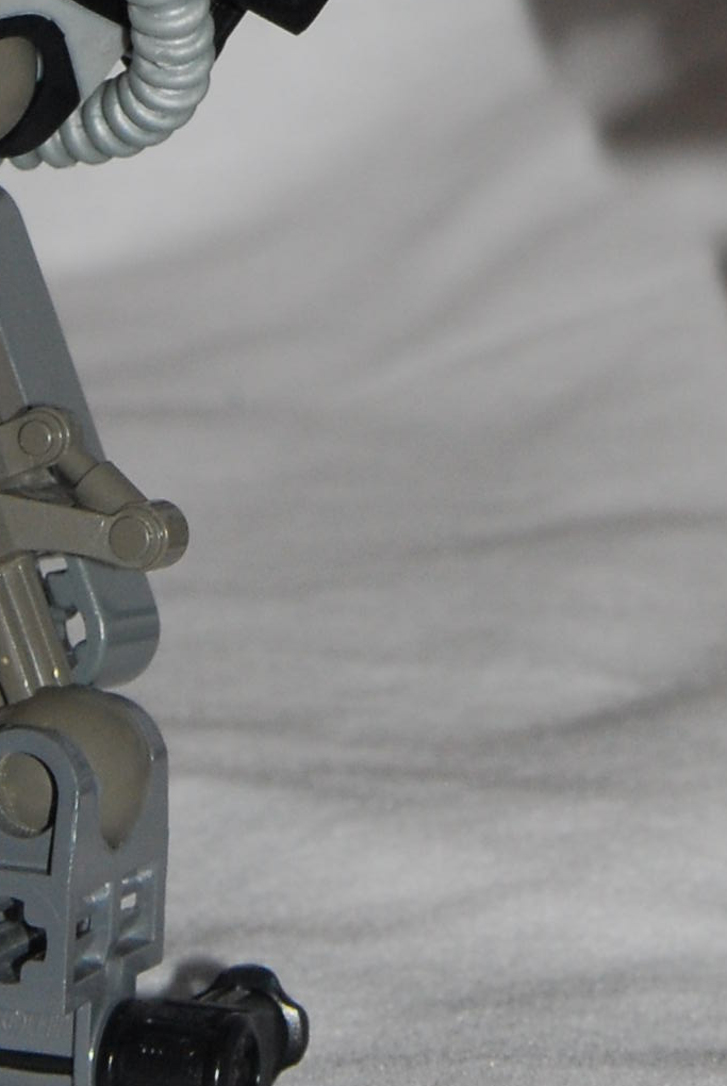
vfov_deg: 6.8
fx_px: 8938
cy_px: -627
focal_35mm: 296
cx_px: 614
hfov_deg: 4.7
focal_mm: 52
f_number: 11
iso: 400
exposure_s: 1/200
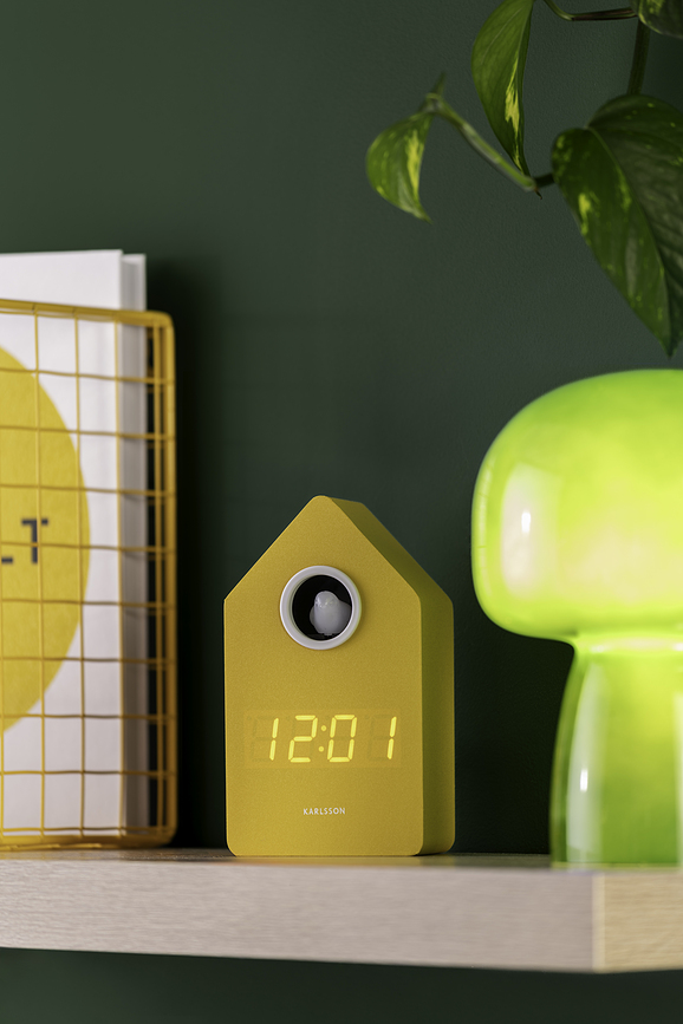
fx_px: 4411
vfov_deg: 13.2
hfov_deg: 8.9
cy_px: 512
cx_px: 342
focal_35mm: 155
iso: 31
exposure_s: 1/2
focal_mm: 155
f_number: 4
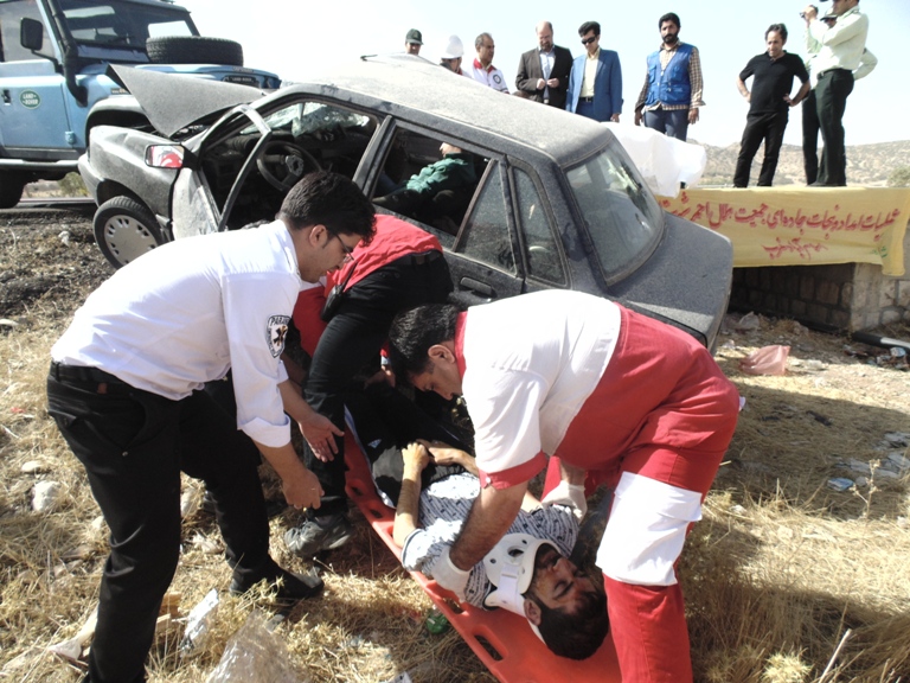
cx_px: 455
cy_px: 342
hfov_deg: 76.4
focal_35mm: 22
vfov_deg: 61.1
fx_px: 578
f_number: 3.1
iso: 80
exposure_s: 1/640
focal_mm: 4
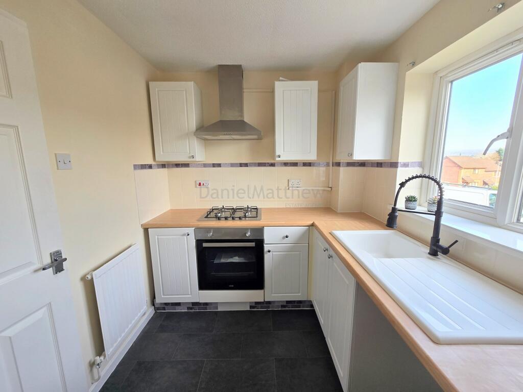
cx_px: 262
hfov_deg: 106.2
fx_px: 196
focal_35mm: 13
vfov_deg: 89.9
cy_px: 196
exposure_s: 1/109
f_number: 2.2
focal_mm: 2.2
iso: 50
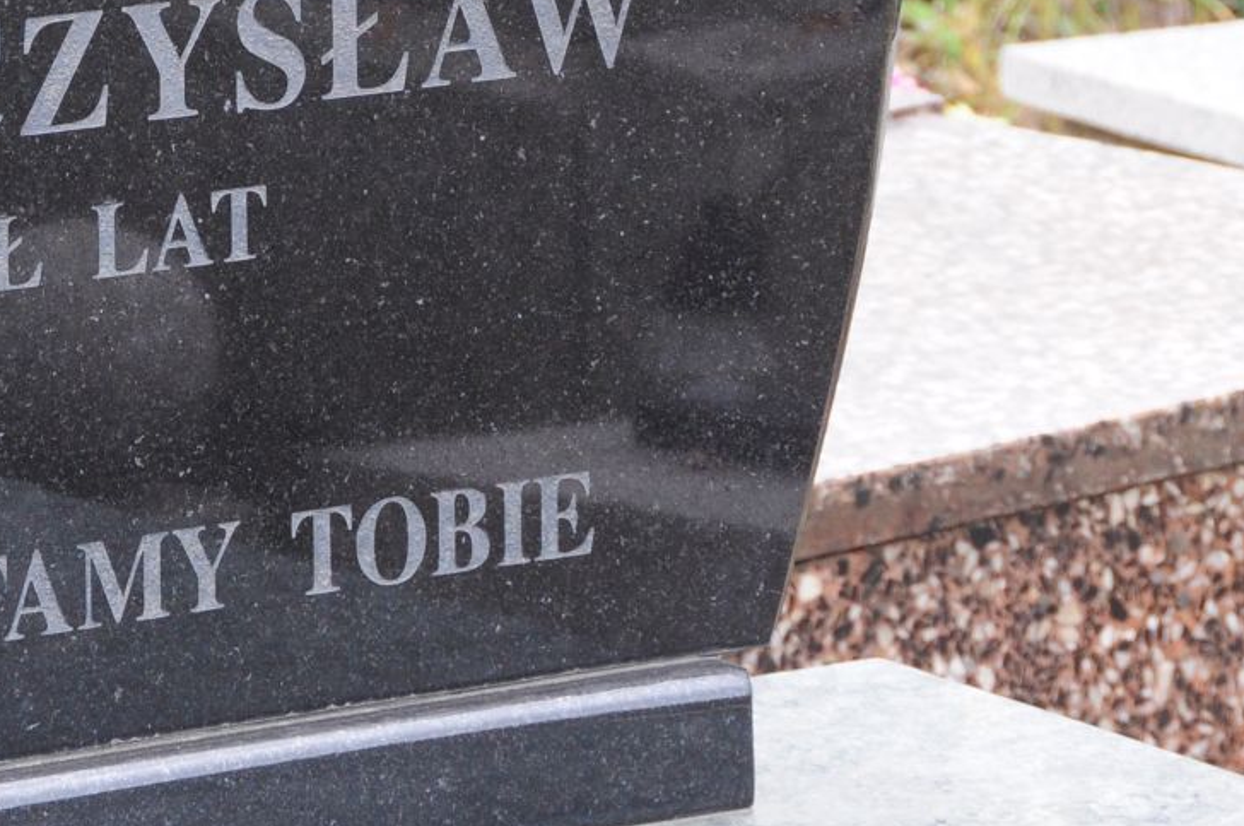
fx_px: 9453
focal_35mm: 274
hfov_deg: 7.5
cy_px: -139
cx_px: -9
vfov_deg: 5.0
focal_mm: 62
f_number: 7.1
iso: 400
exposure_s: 1/100
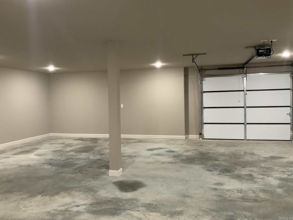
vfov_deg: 48.2
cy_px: 110
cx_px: 146
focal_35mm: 29
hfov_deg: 61.7
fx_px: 245
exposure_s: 1/40
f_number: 1.8
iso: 200
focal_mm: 3
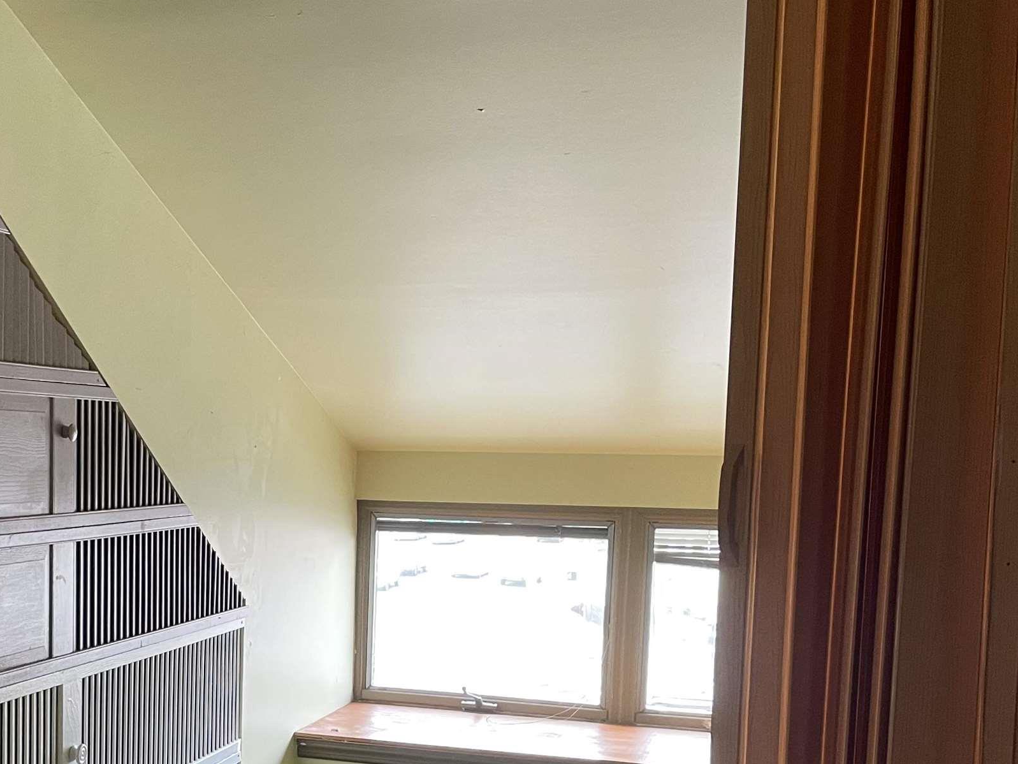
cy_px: 633
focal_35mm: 50
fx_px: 1471
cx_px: 252
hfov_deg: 37.2
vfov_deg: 28.4
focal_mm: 4.2
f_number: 1.6
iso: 125
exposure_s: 1/70
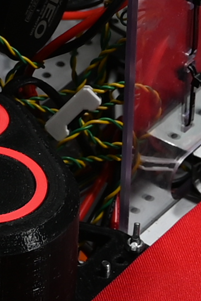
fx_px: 3251
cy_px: -320
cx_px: -152
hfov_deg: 3.5
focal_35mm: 388
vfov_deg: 5.2
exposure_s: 1/40
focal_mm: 35
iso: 110
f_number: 2.8
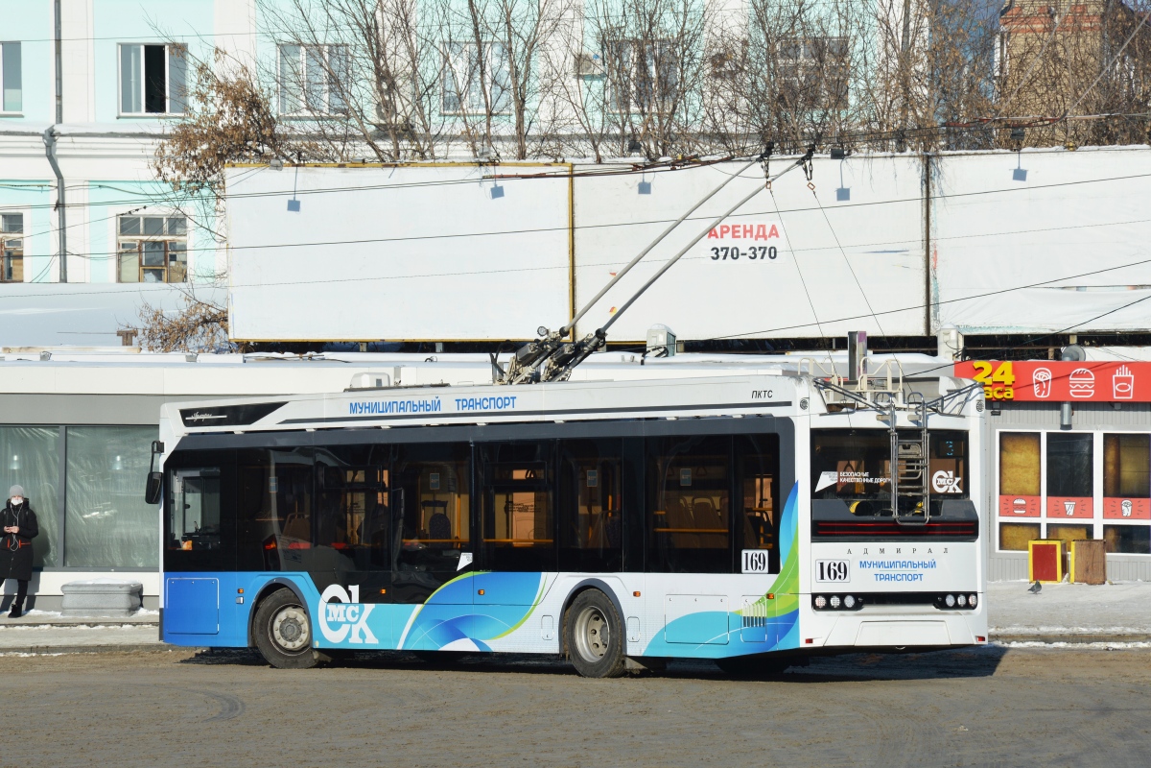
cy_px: 384
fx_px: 5035
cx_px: 576
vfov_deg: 8.7
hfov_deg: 13.0
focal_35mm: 158
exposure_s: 1/320
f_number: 9
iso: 100
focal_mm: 105
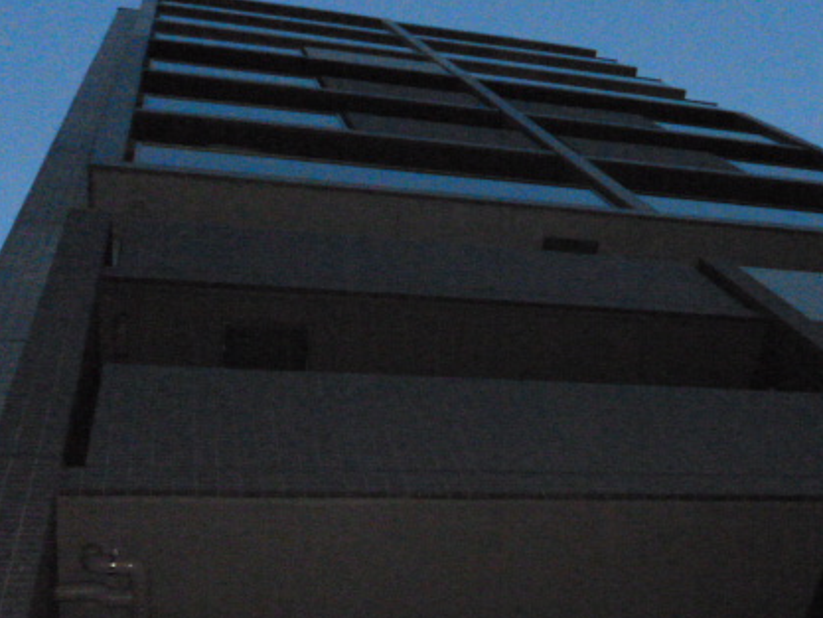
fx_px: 1023
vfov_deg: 33.1
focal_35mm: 43
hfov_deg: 43.6
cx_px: 495
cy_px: 440
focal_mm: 5
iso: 1600
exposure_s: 1/60
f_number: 3.1
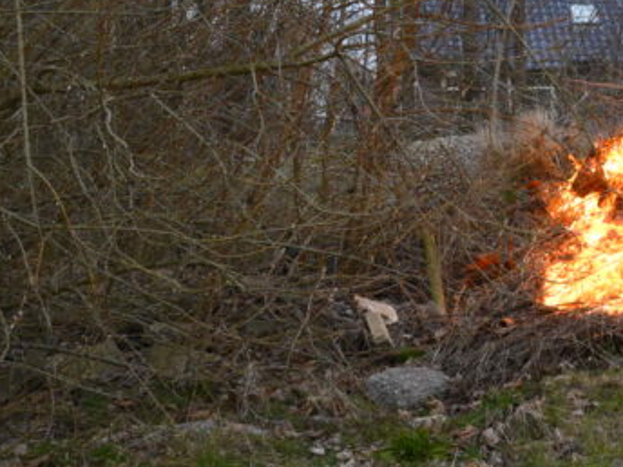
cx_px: 752
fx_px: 1404
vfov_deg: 18.9
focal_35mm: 78
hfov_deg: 22.9
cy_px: 228
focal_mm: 31
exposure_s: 1/200
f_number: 5.6
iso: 2000
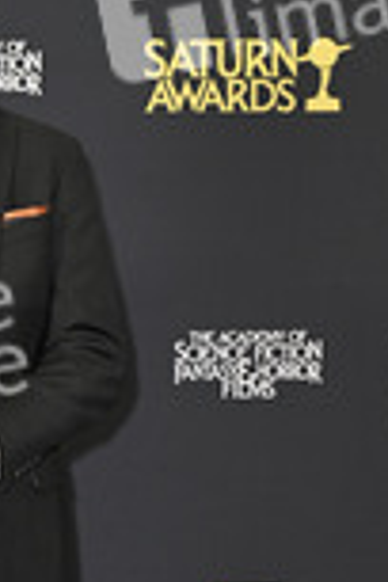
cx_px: -57
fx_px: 2118
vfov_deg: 15.4
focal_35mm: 131
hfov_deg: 10.3
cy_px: 563
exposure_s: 1/320
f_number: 5
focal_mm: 50
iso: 2000
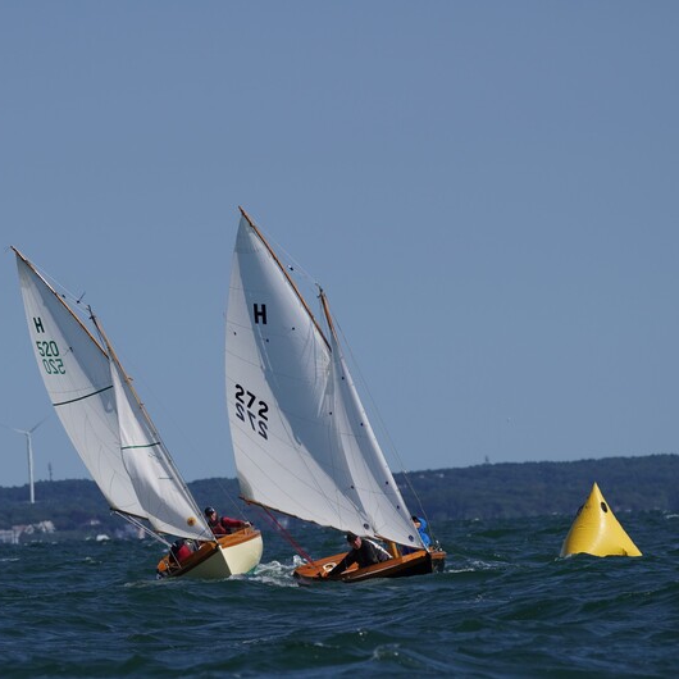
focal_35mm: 406
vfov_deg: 4.3
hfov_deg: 4.3
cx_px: 250
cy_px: 339
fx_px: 9002
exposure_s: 1/1250
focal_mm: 211
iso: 100
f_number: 5.6
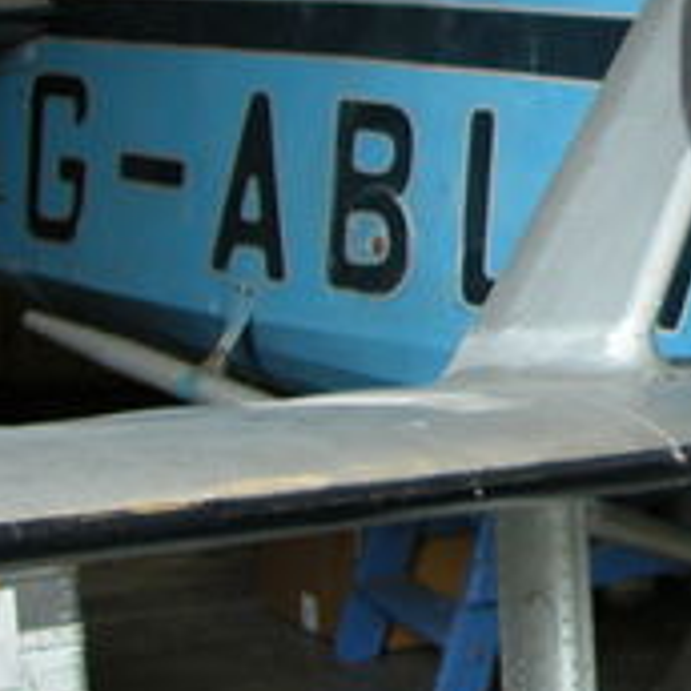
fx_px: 3252
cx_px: 948
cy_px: 60
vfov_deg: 12.0
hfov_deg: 11.7
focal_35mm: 144
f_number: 2.8
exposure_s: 1/36.9
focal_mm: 8.9
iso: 100
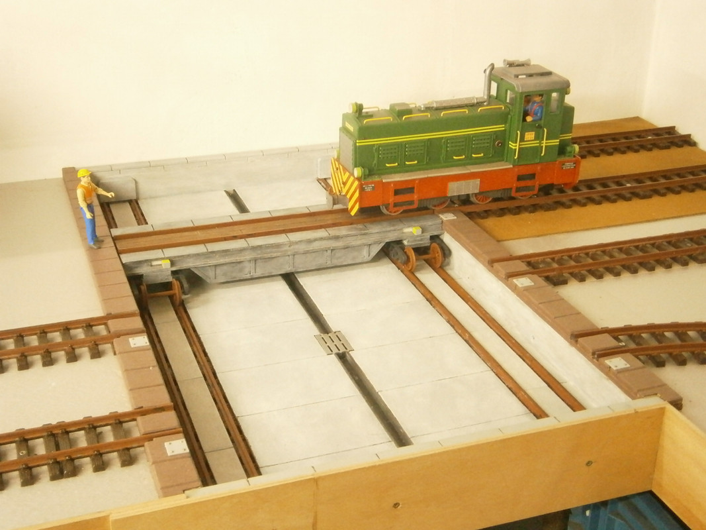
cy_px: 265
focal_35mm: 47
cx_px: 353
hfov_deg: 40.4
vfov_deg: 30.9
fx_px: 958
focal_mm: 8.3
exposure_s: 1/15
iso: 1000
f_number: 3.4
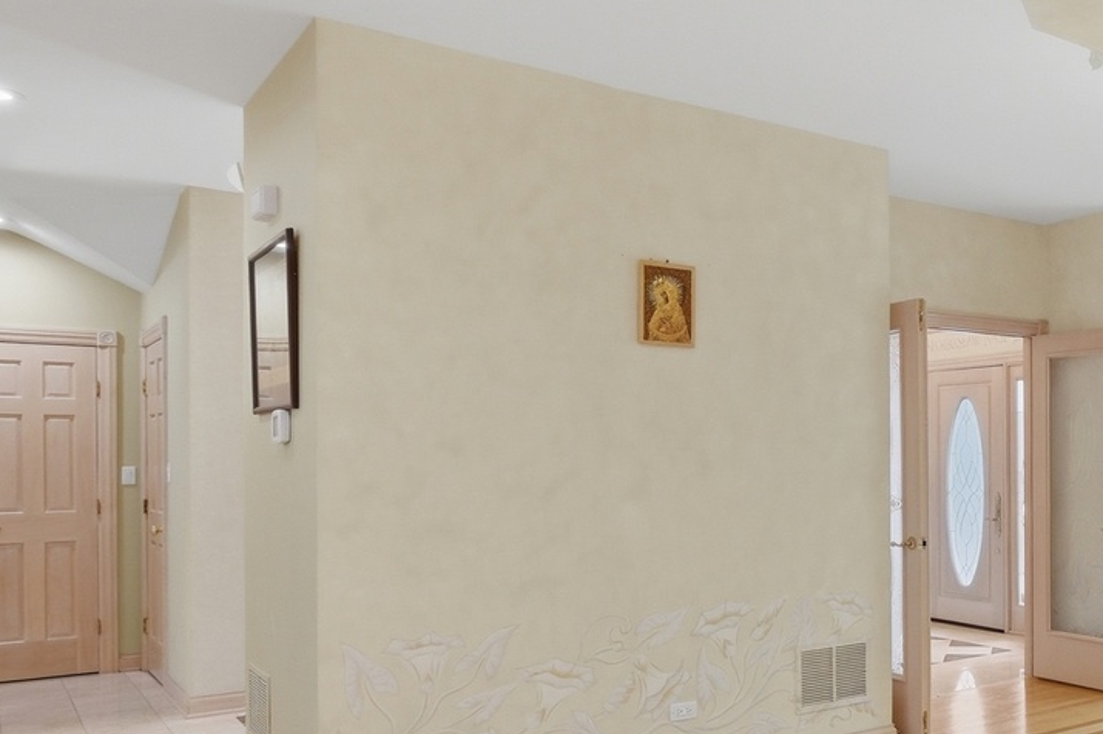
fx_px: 1041
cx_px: 971
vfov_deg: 38.6
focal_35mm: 34
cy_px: 460
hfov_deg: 50.2
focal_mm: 10
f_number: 7.1
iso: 800
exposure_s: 1/500
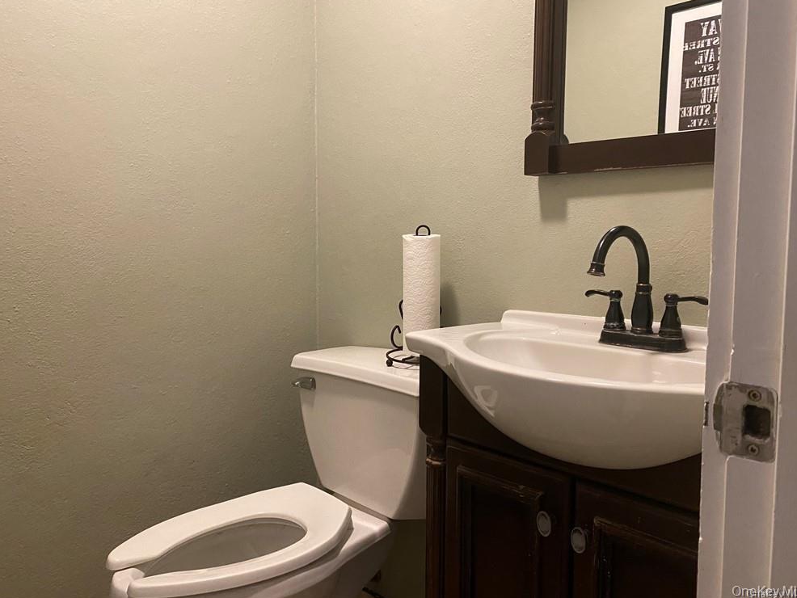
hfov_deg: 65.3
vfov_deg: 51.4
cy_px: 291
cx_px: 400
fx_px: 622
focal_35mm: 27
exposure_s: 1/60
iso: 500
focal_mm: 4.25
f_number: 1.8
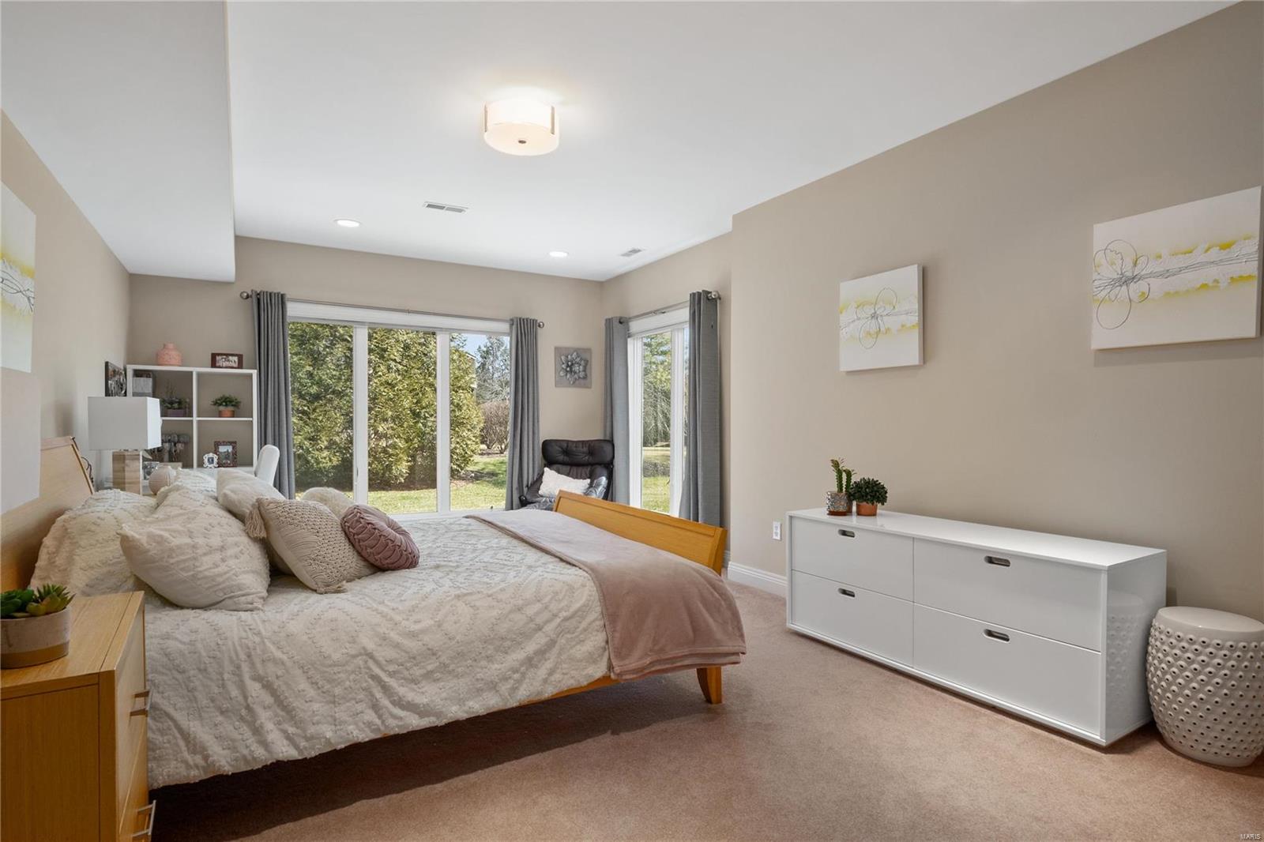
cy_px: 421
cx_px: 632
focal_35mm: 18
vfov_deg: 67.4
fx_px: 632
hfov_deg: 90.0
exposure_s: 1/6
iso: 400
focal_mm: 9
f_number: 8
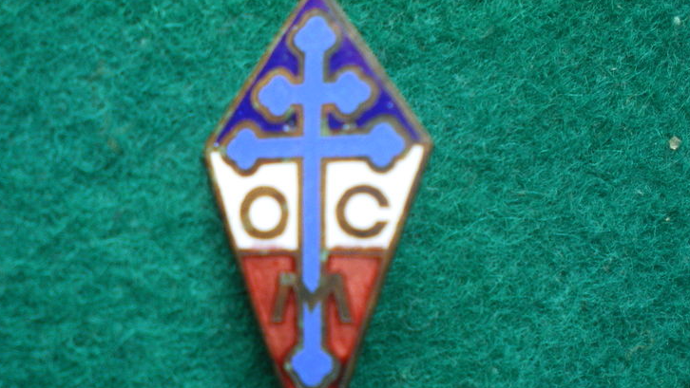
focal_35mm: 57
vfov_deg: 21.1
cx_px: 248
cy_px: 238
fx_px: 1043
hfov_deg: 36.3
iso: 125
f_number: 3.1
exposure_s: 1/50
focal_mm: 6.3
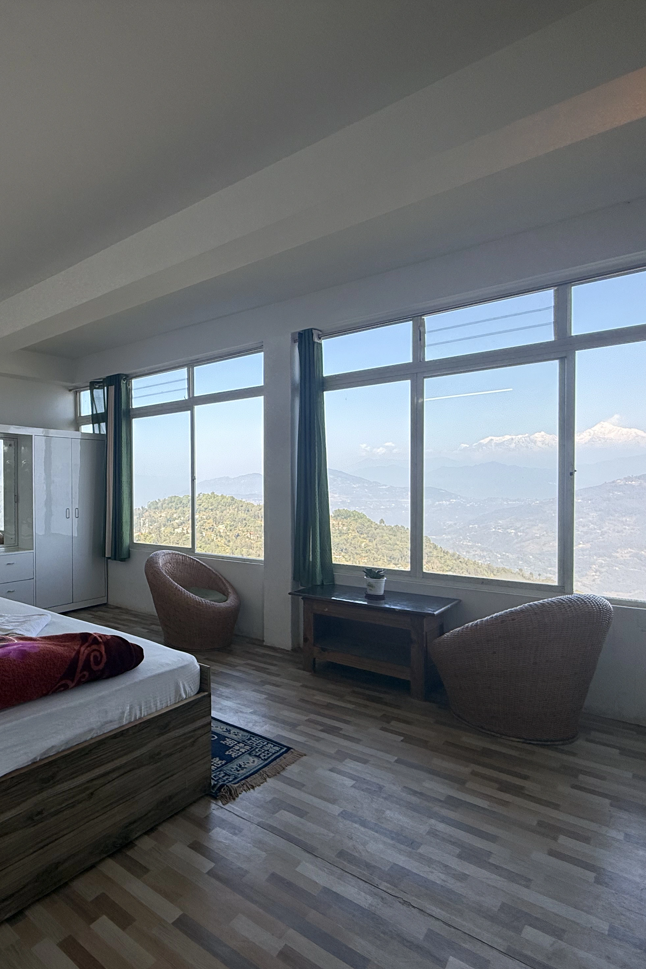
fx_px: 538
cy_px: 497
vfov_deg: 84.0
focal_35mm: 20
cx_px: 126
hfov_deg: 57.2
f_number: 2.2
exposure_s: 1/436
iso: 64
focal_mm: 2.22
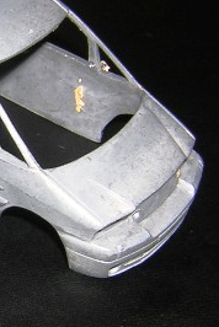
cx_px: -52
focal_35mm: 100
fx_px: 910
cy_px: 156
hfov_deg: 13.3
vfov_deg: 20.4
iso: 100
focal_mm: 5.2
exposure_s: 1/60.1
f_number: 5.4
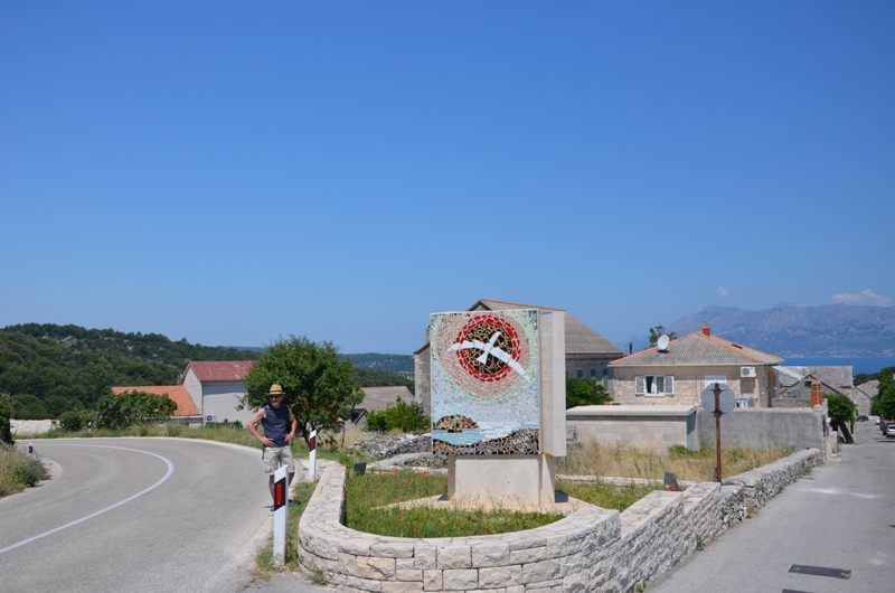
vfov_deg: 39.8
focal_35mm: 33
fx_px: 819
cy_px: 296
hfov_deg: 57.3
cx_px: 448
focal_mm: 22
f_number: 8
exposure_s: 1/250
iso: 100
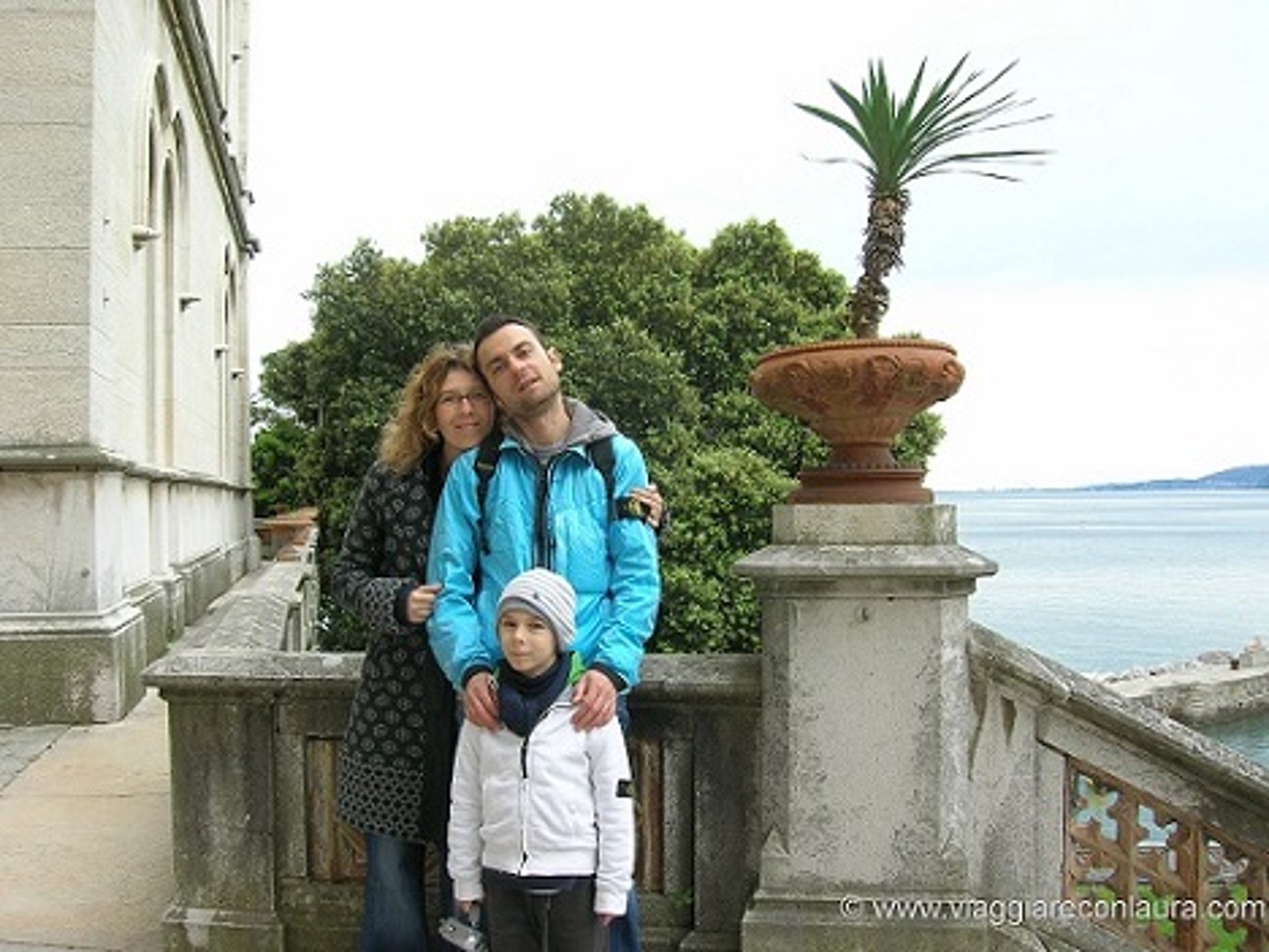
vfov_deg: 41.8
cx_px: 634
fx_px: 1246
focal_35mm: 34
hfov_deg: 54.0
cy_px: 476
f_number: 4.9
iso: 50
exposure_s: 1/31.1
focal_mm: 5.7
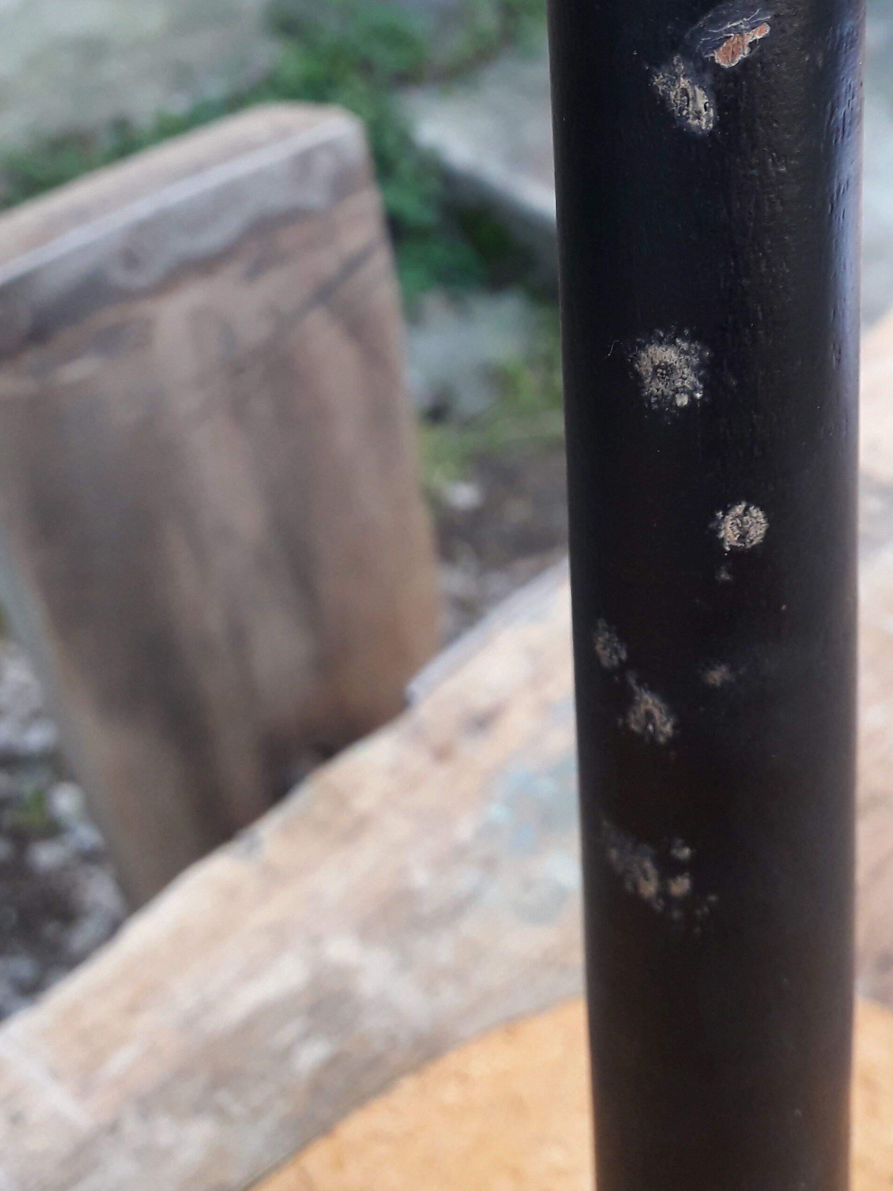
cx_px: 689
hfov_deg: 32.2
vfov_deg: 41.8
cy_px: 309
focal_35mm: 44
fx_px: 1513
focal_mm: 3.6
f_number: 1.9
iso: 80
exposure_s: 1/50
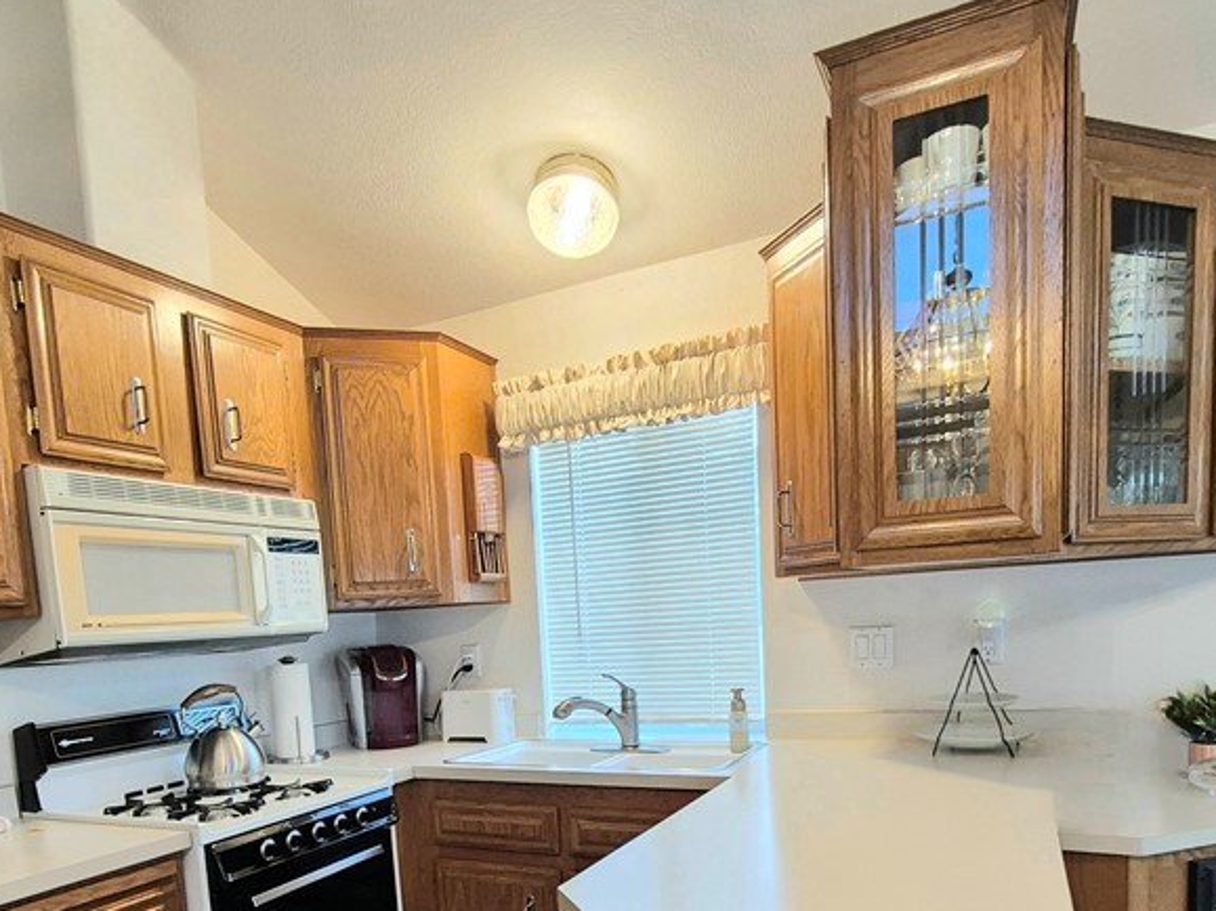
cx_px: 557
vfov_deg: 56.1
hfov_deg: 73.8
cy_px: 680
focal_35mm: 23
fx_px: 808
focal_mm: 1.74
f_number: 2.2
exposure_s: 1/60.2
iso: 320
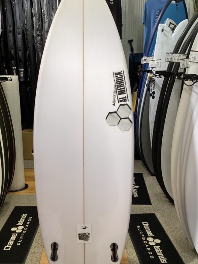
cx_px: 84
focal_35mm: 41
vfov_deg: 45.8
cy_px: 138
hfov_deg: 35.1
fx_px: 313
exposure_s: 1/100
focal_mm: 3.3
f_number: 2.4
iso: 40
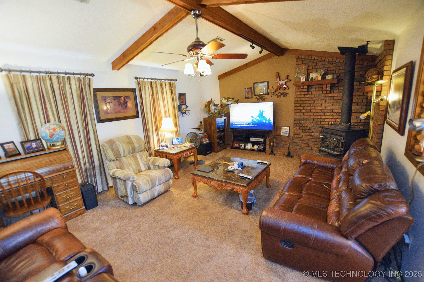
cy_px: 141
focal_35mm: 15
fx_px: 177
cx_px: 212
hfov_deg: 100.4
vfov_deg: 77.3
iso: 1800
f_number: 3.5
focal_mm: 10
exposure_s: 1/60
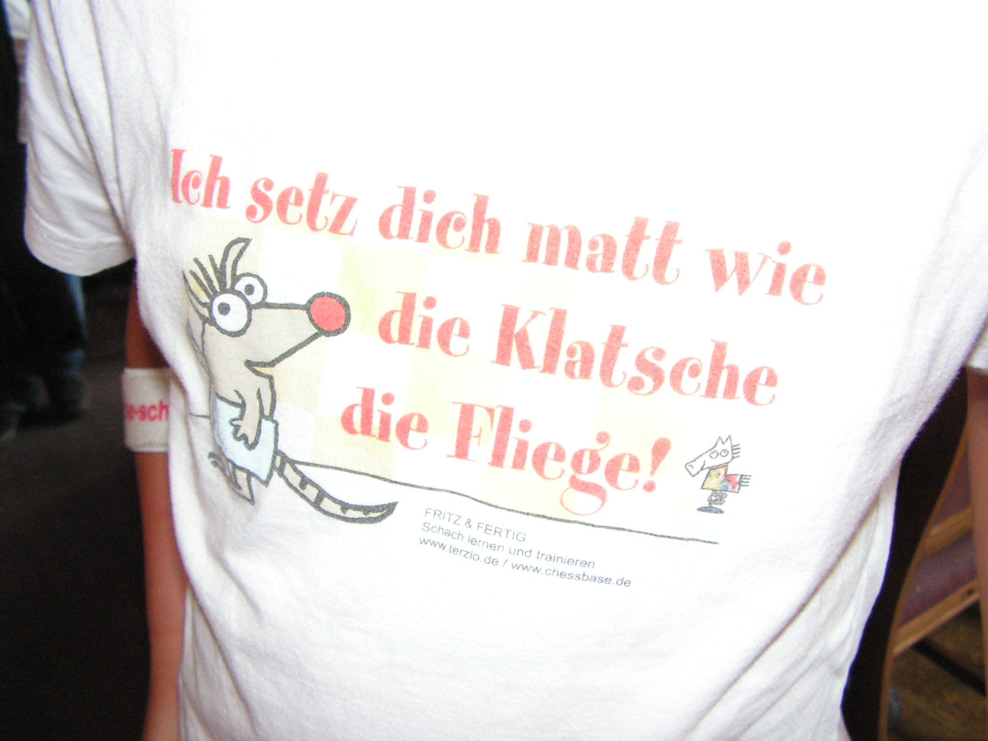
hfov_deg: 49.0
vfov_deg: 37.7
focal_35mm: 38
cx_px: 494
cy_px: 370
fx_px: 1085
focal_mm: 6.4
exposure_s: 1/40
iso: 200
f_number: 3.2
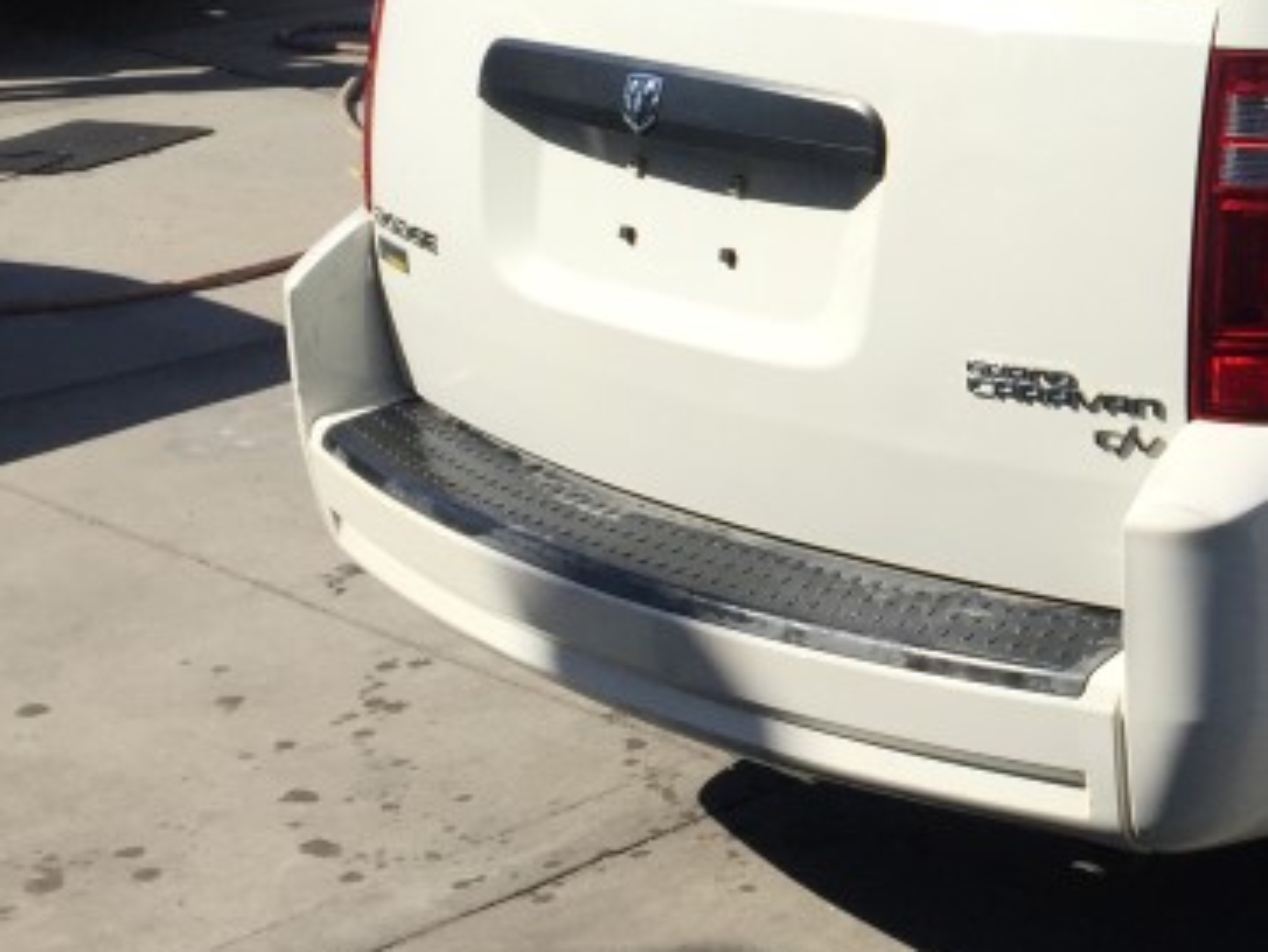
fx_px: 3006
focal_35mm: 82
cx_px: 1415
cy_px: 133
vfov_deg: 17.8
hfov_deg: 22.4
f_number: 2.2
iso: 32
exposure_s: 1/2475
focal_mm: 4.15
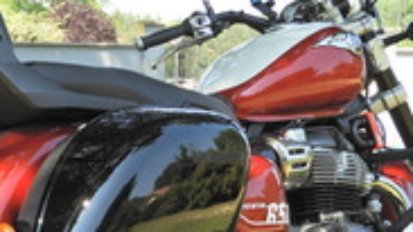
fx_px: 1303
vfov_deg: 10.2
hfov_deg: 17.7
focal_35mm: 119
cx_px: 36
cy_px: 149
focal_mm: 9
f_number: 4
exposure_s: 1/200
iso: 100
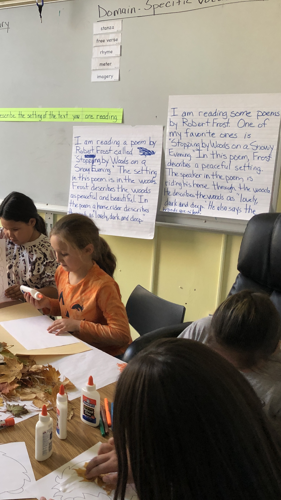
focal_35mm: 41
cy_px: 249
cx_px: -24
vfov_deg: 49.4
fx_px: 543
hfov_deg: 26.8
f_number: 1.8
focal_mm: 3.99
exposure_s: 1/17
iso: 40
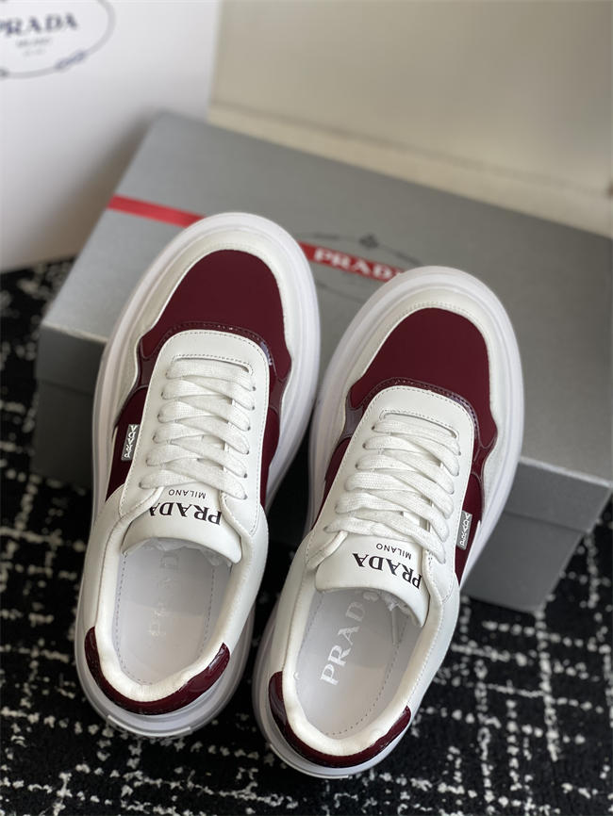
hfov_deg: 28.0
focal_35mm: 52
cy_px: 408
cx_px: 306
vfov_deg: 36.8
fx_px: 1227
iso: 20
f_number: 2
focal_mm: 6
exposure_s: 1/189
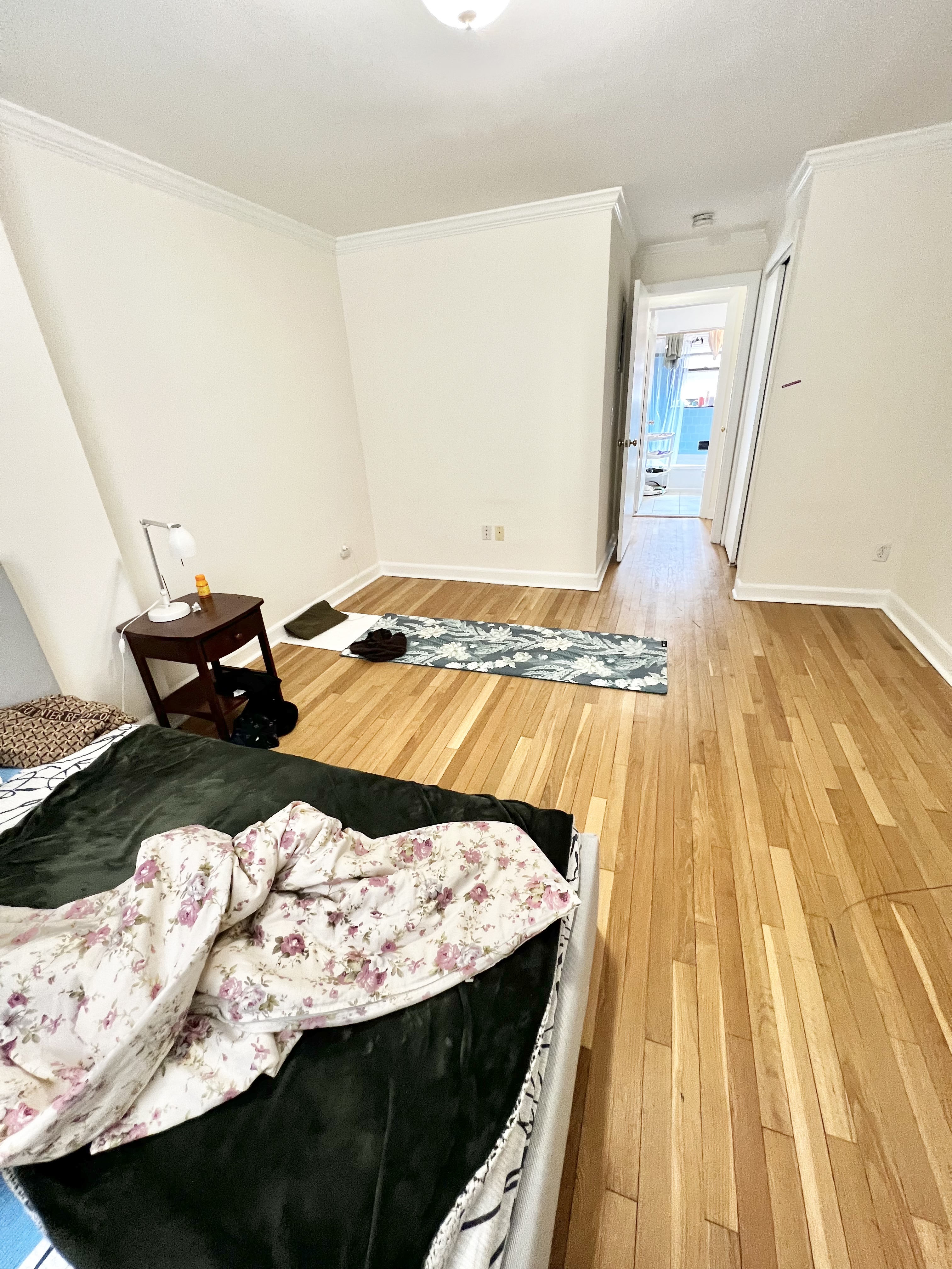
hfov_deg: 89.9
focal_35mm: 13
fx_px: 477
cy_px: 634
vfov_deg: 106.2
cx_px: 476
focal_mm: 1.57
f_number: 1.8
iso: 200
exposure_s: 1/60
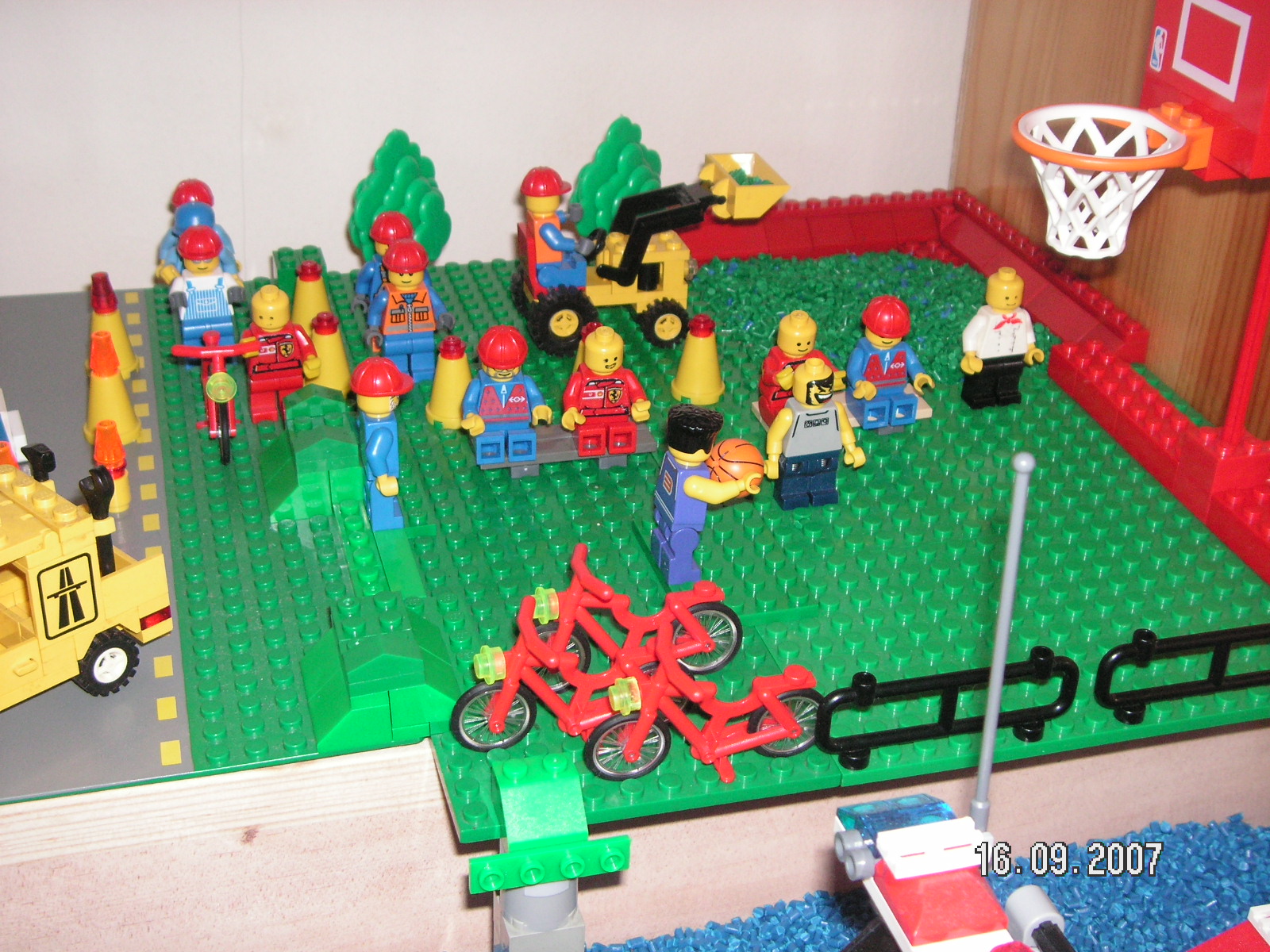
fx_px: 1724
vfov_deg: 30.9
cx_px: 635
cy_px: 476
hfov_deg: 40.4
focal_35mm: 47
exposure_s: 1/45
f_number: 3.6
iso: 160
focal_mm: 7.7
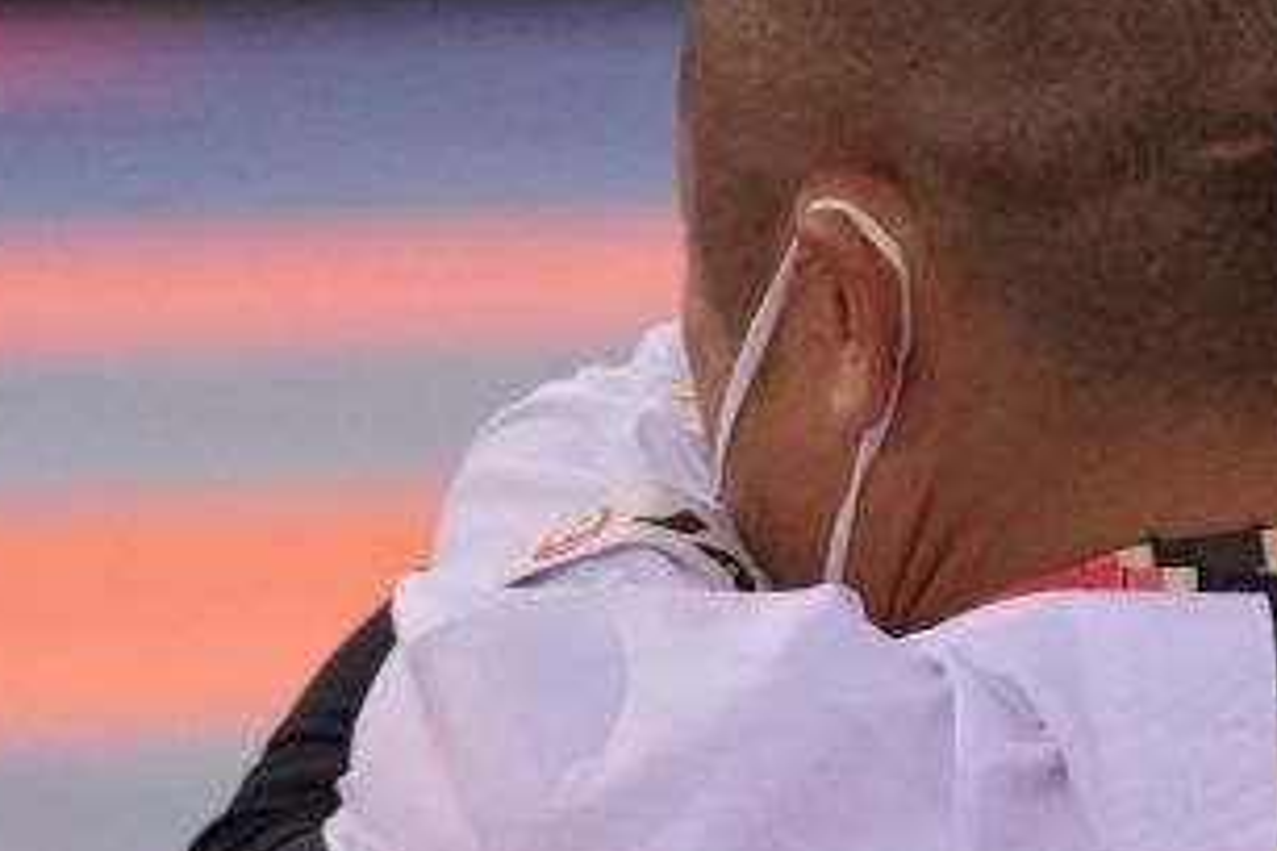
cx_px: 2091
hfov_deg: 2.2
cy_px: 1414
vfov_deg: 1.5
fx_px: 33199
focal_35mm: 936
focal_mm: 106
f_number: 2.8
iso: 2000
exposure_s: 1/1000
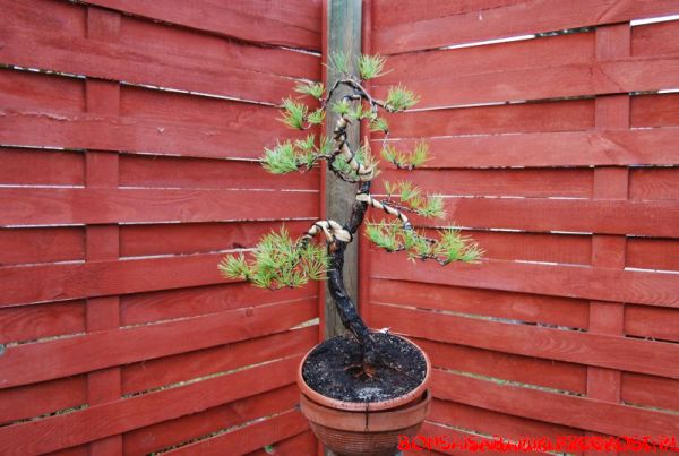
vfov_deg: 38.5
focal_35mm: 34
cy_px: 228
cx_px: 340
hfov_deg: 55.0
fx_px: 652
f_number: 3.8
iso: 320
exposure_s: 1/30
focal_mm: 23
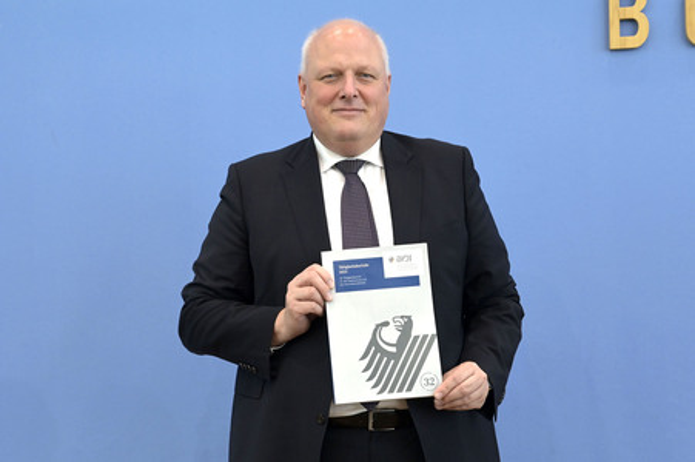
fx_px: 1061
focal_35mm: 55
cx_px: 348
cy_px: 231
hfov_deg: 36.3
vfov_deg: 24.6
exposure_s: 1/400
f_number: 5.6
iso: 2000
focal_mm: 55
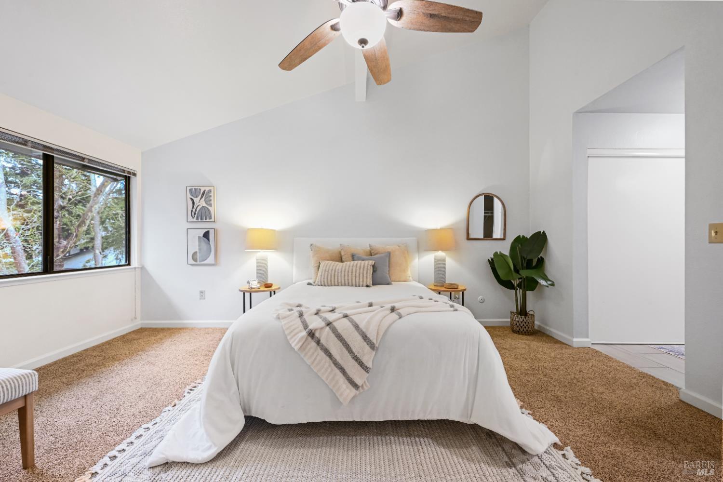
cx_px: 362
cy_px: 241
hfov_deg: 104.3
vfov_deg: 81.2
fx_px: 281
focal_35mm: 14
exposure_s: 1/6
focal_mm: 14
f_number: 9
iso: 1600
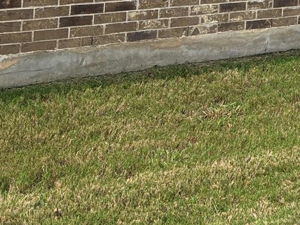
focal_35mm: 102
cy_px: -195
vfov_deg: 13.0
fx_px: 884
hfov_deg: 18.9
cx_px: 281
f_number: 1.6
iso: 50
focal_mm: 5.96
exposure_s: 1/3279
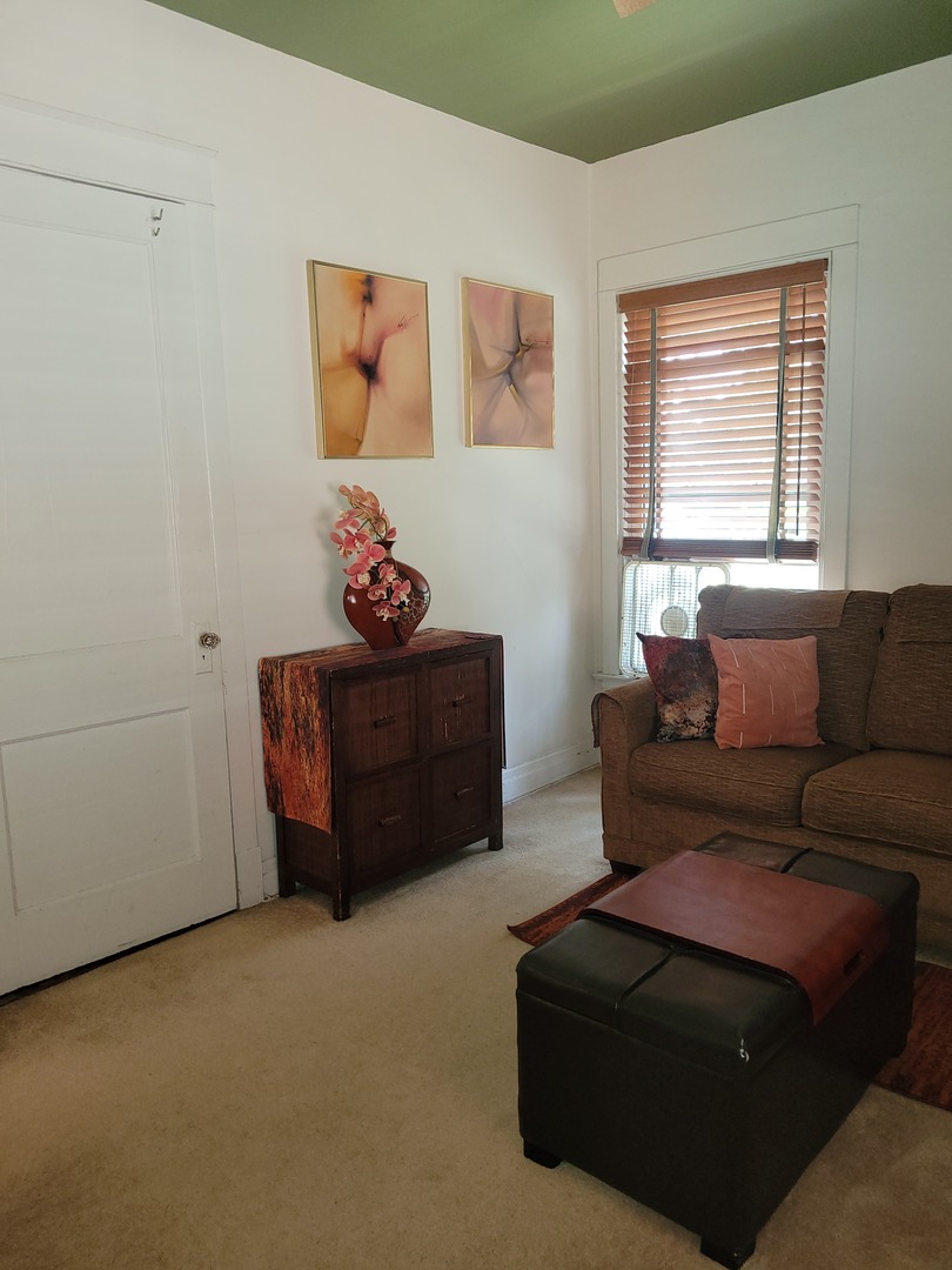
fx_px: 953
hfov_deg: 53.1
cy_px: 635
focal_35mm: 26
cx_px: 476
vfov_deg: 67.3
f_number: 1.8
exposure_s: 1/20
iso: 125
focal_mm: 5.4
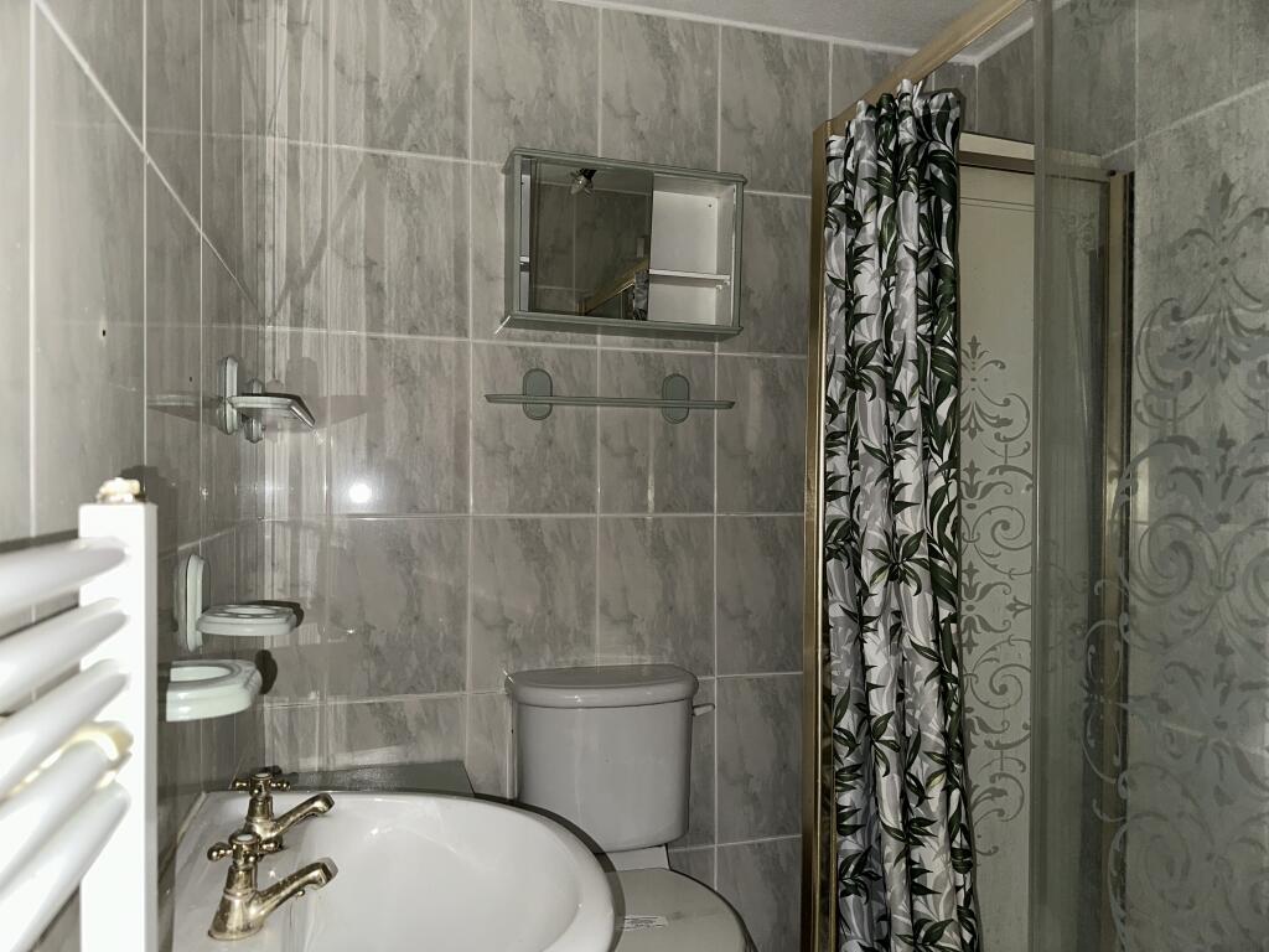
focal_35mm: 24
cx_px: 634
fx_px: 880
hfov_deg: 71.6
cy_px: 476
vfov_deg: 56.8
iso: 50
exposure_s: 1/5
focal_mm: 6.86
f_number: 1.78
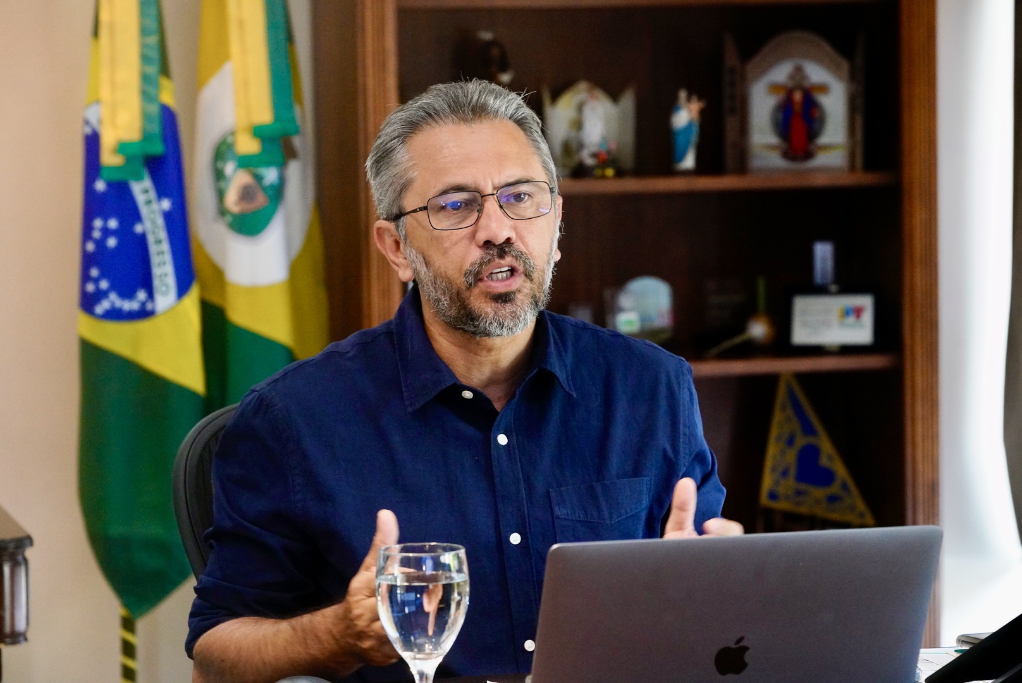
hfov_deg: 17.8
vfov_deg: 11.9
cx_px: 511
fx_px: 3267
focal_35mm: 115
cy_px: 342
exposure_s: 1/160
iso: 8000
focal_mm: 115
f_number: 7.1
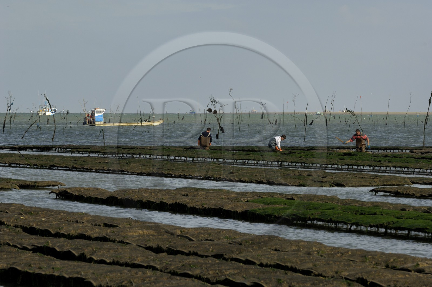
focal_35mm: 255
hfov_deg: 8.1
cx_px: 216
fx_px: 3056
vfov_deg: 5.4
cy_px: 144
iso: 100
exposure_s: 1/160
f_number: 9
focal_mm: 170
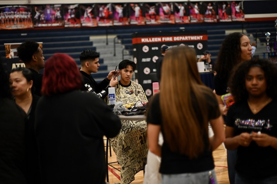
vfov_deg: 26.5
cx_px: 136
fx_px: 392
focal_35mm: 51
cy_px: 93
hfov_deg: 38.9
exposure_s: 1/800
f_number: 1.4
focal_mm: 50
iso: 2500
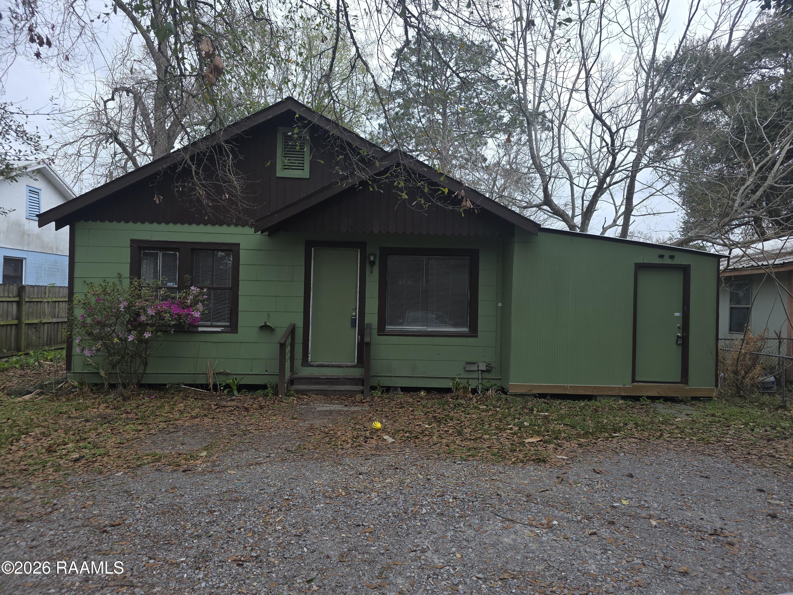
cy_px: 298
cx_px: 396
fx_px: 527
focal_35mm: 23
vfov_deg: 58.9
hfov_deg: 73.9
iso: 12
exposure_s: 1/270
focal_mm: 6.3
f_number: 1.7
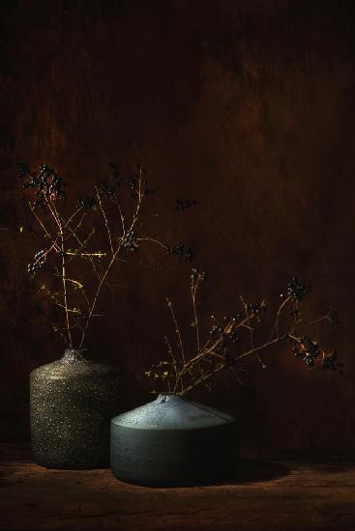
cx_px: 178
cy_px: 266
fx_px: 1035
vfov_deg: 28.8
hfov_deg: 19.5
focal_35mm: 70
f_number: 5
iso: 50
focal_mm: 70
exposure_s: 15
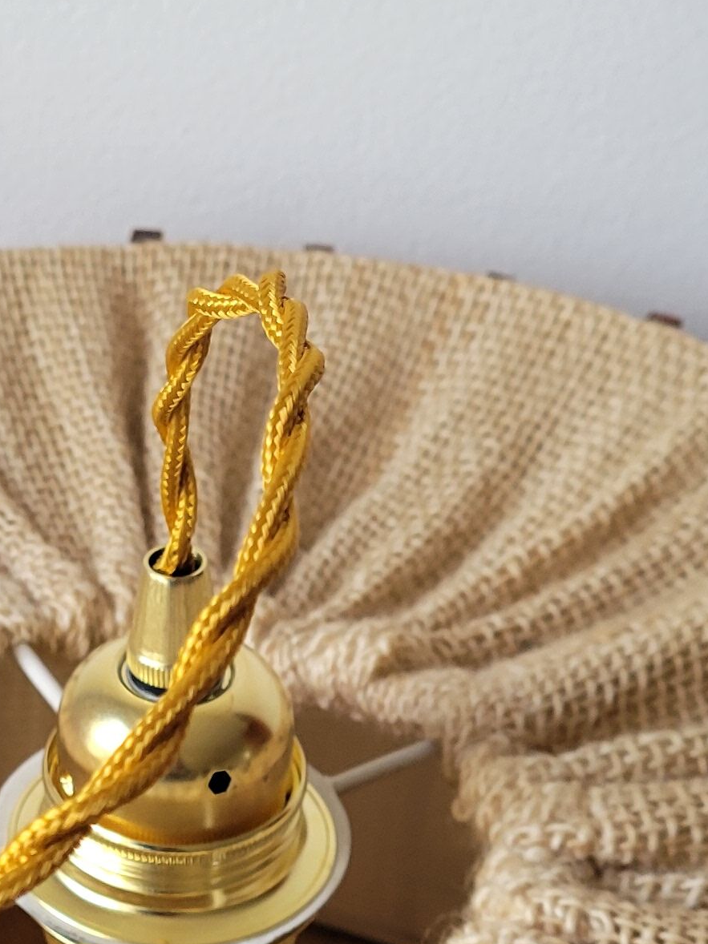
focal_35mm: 89
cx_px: 127
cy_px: 643
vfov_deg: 21.9
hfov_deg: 16.5
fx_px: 2428
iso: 80
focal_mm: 5.4
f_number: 1.8
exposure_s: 1/100
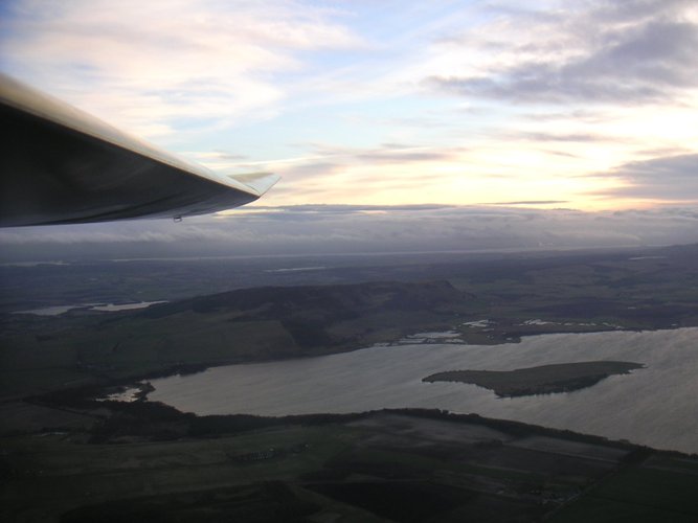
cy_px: 262
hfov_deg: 49.0
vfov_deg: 37.7
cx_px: 349
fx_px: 766
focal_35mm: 38
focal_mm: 6
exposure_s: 1/180
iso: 50
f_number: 2.8
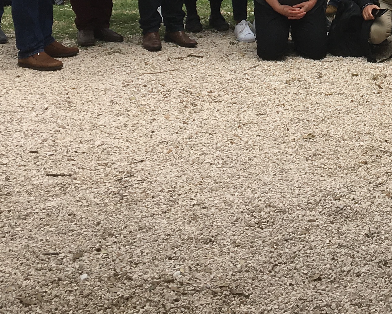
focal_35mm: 92
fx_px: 1067
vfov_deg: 15.4
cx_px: 411
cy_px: -156
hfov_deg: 20.0
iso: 25
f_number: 2.2
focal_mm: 4.15
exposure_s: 1/974
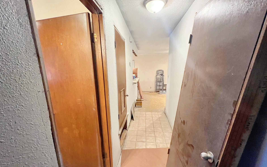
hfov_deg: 105.3
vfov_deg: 78.2
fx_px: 102
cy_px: 95
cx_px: 134
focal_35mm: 14
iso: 800
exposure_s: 1/60
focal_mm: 1.6
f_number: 1.8
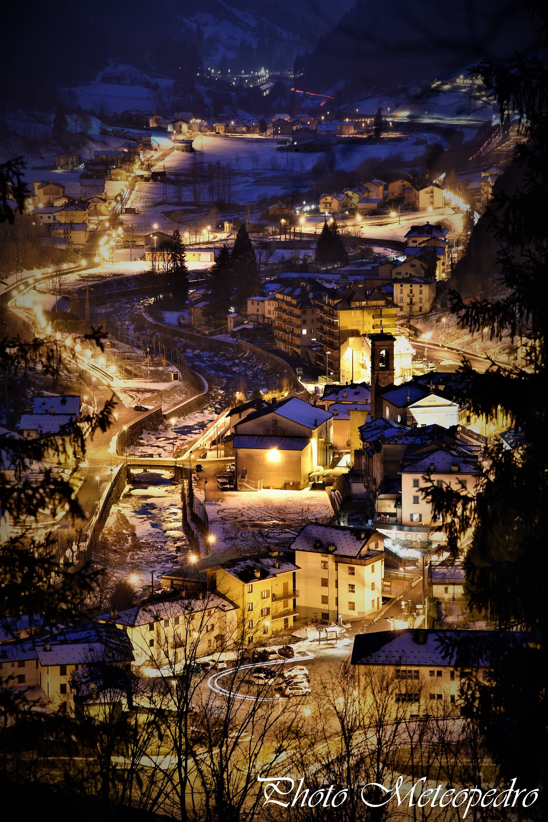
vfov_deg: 16.9
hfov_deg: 11.3
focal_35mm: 121
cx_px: 276
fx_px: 2763
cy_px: 413
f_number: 5.6
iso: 100
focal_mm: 120
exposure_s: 20
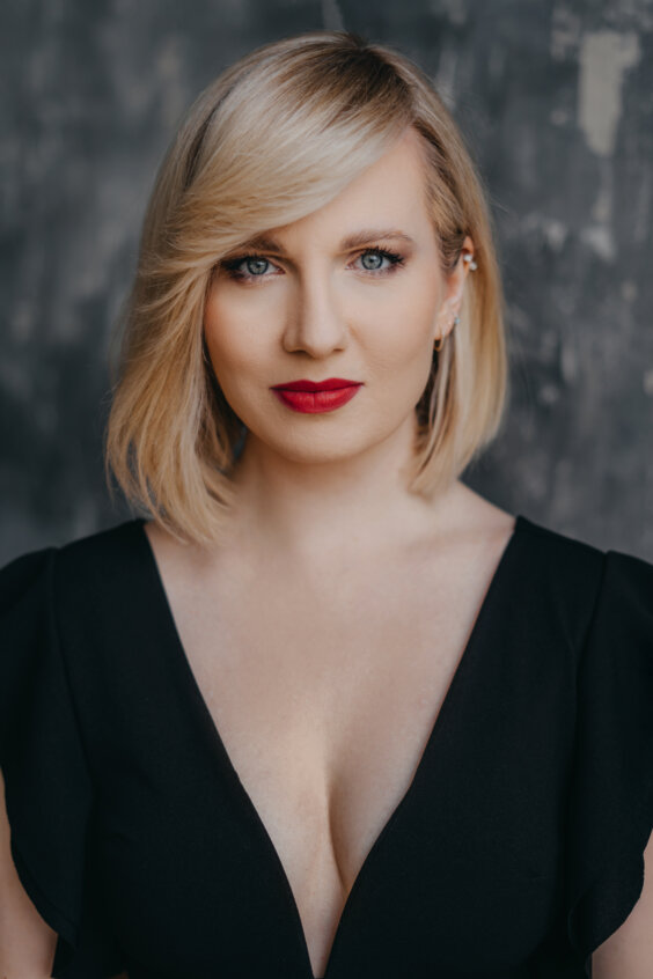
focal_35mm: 50
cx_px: 326
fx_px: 1360
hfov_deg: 27.0
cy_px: 490
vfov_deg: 39.6
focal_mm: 50
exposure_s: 1/250
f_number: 2.2
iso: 100
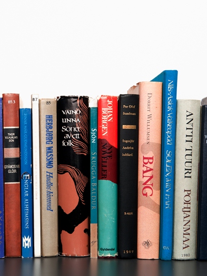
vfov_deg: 23.0
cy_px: 138
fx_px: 678
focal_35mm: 85
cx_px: 55
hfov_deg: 17.3
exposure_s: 1/125
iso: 200
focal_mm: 58
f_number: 8
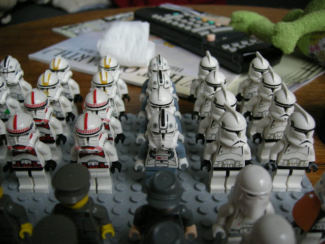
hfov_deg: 51.4
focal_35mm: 36
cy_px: 122
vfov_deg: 39.7
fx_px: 338
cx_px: 162
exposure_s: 1/62.6
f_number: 2.7
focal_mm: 7.5
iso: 232
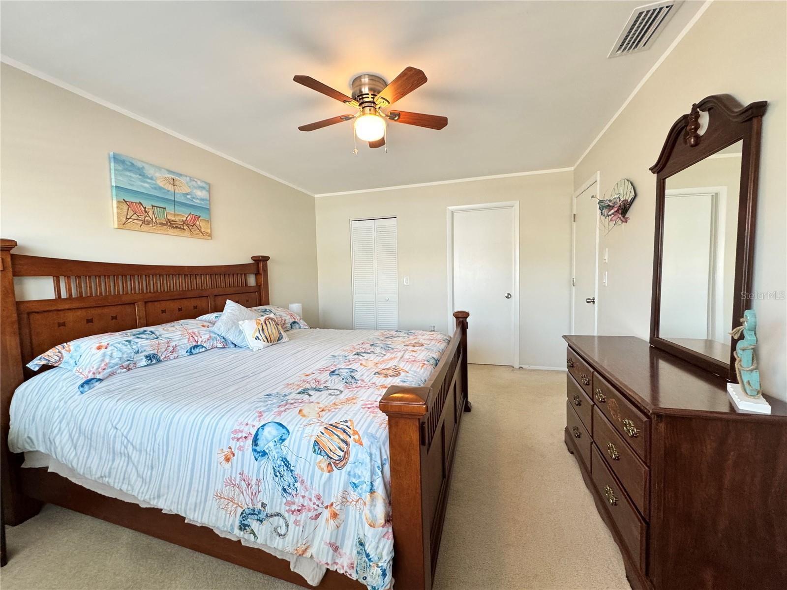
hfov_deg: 102.1
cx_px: 394
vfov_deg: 85.7
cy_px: 295
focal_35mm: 14
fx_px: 318
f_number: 2.2
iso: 250
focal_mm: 2.22
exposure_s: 1/99
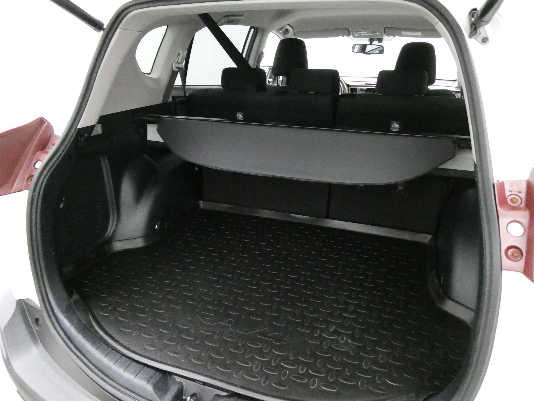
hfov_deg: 71.6
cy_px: 200
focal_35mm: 24
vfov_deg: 56.8
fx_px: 370
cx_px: 267
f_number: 3.3
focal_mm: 4.3
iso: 1600
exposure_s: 1/20
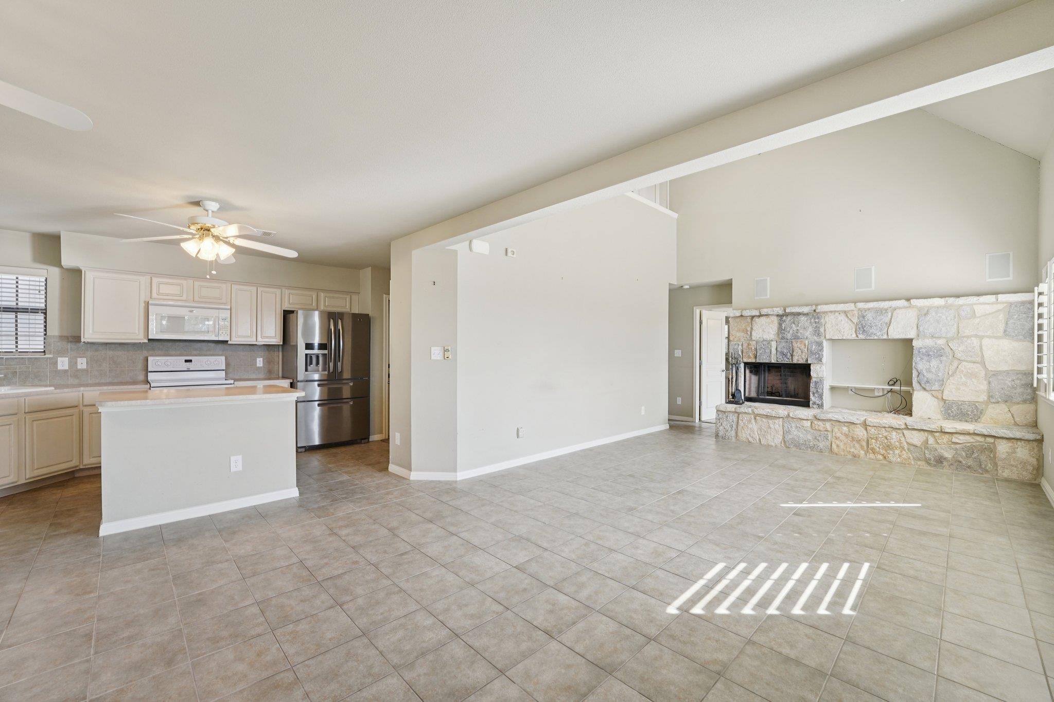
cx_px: 527
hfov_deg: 104.3
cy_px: 351
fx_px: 410
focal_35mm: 14
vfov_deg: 81.2
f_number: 8
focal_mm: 14
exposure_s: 1/30
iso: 400
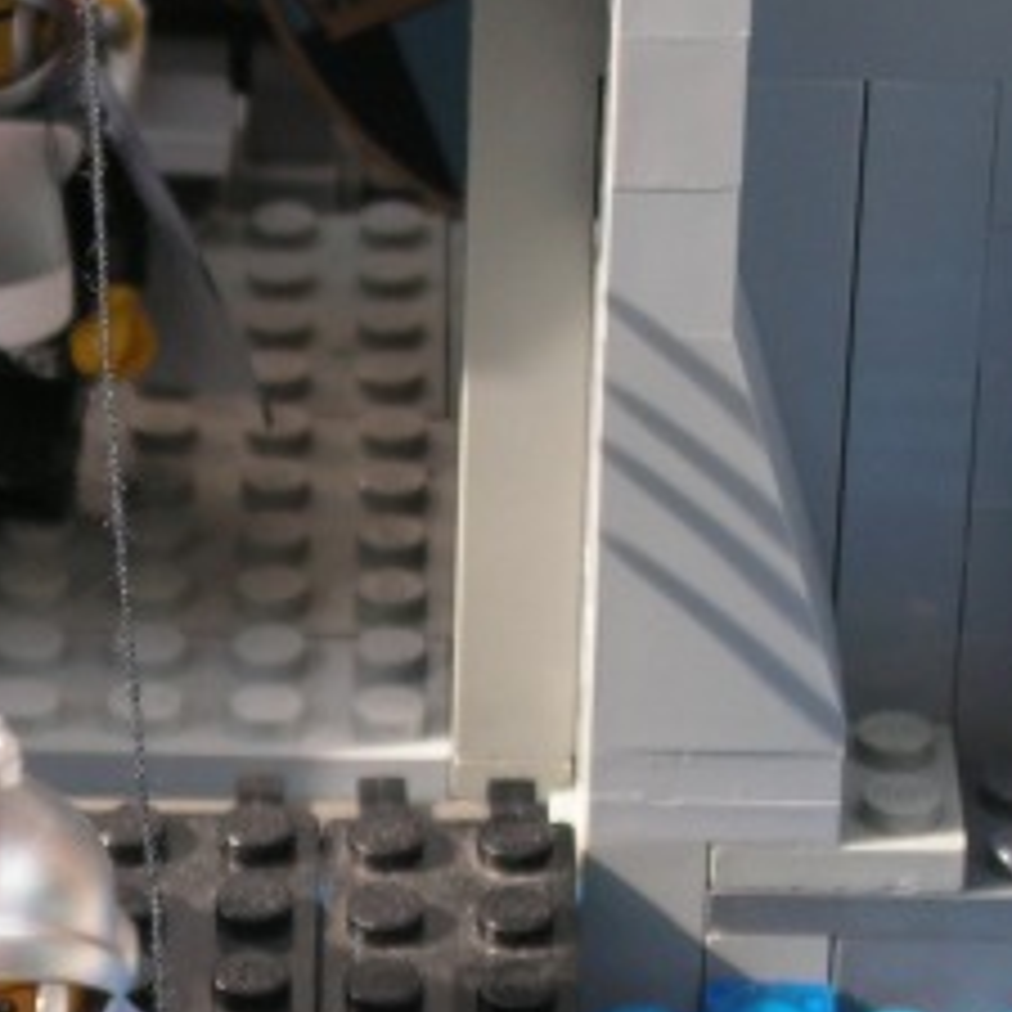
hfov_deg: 8.4
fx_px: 6847
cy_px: 868
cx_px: -72
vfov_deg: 8.4
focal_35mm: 207
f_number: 3.3
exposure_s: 1/200
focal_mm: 11
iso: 50
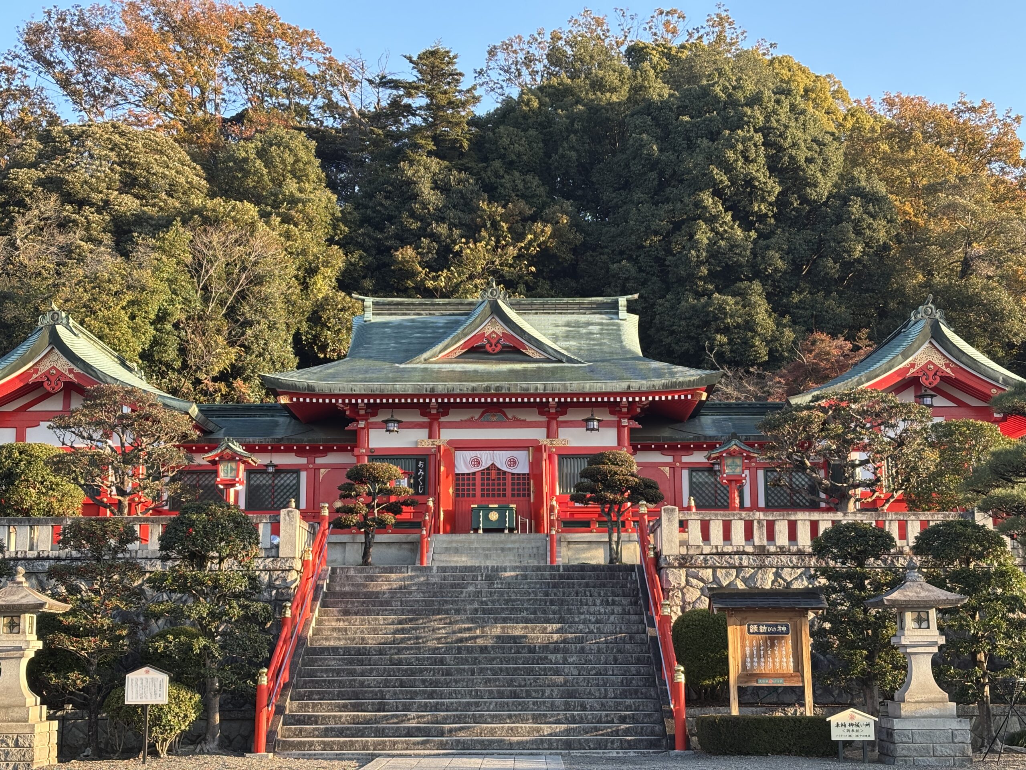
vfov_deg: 28.0
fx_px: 1541
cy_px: 385
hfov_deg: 36.8
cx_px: 513
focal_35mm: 52
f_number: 1.6
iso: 32
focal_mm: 5.96
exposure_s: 1/251
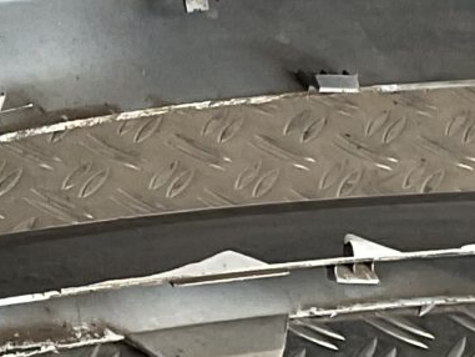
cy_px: 117
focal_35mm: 195
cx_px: -396
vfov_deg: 7.6
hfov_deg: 9.6
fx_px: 2677
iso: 32
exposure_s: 1/50
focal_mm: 3
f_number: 1.8
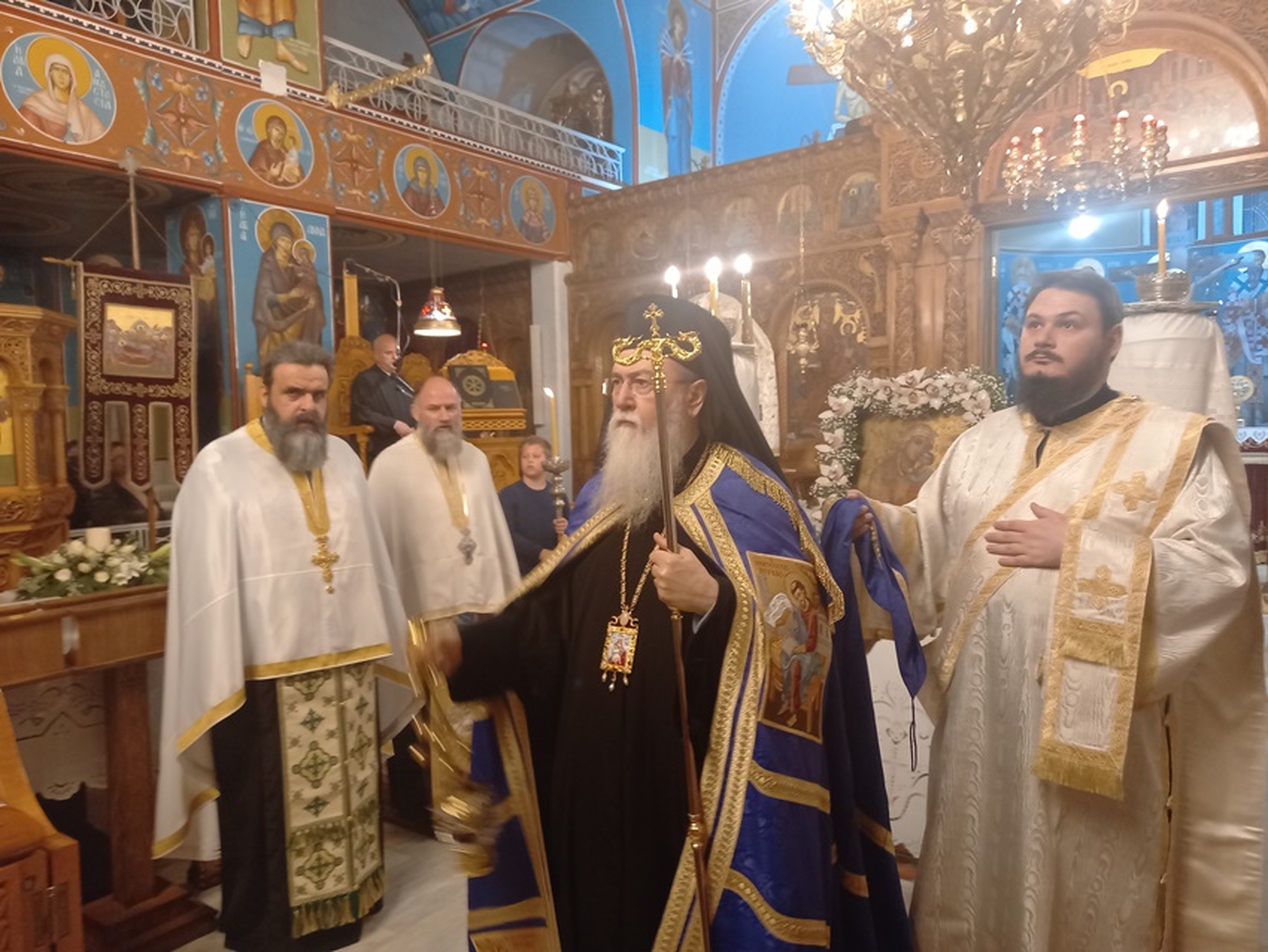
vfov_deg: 54.9
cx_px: 634
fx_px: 916
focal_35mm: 25
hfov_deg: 69.4
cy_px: 476
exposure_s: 1/25
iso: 320
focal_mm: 4.6
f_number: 2
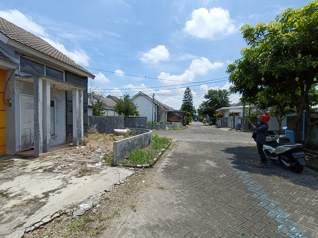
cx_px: 159
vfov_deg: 78.1
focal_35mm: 16
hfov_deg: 94.5
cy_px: 119
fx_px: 147
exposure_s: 1/1124
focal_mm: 1.68
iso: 64
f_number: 2.2
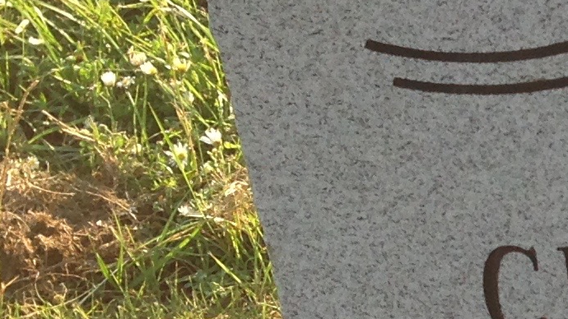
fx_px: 2560
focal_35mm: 170
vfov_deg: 7.0
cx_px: 973
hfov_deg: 11.8
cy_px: 516
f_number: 2.4
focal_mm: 4.12
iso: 50
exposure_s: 1/288
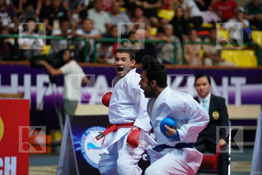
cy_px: 88
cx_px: 131
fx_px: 1339
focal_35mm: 184
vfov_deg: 7.5
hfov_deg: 11.2
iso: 2000
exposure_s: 1/500
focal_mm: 184
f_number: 2.8
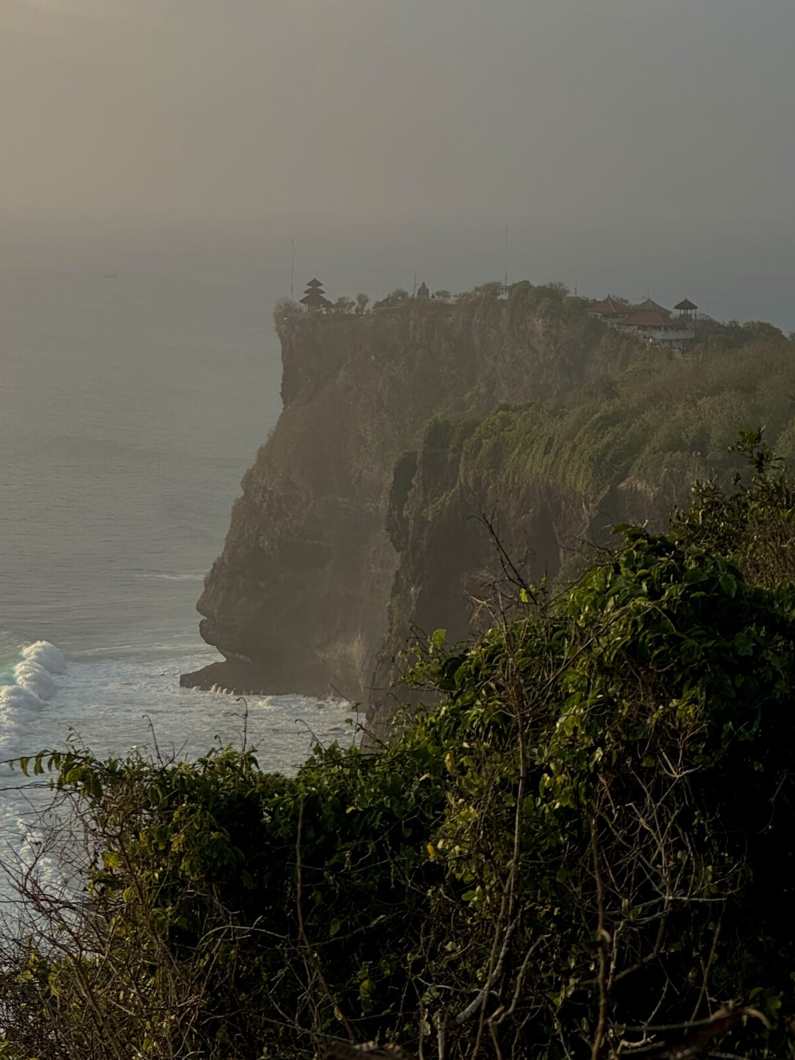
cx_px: 232
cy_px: 208
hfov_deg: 11.9
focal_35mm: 124
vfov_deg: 15.8
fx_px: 3798
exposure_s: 1/664
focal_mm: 9
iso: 25
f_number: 2.8
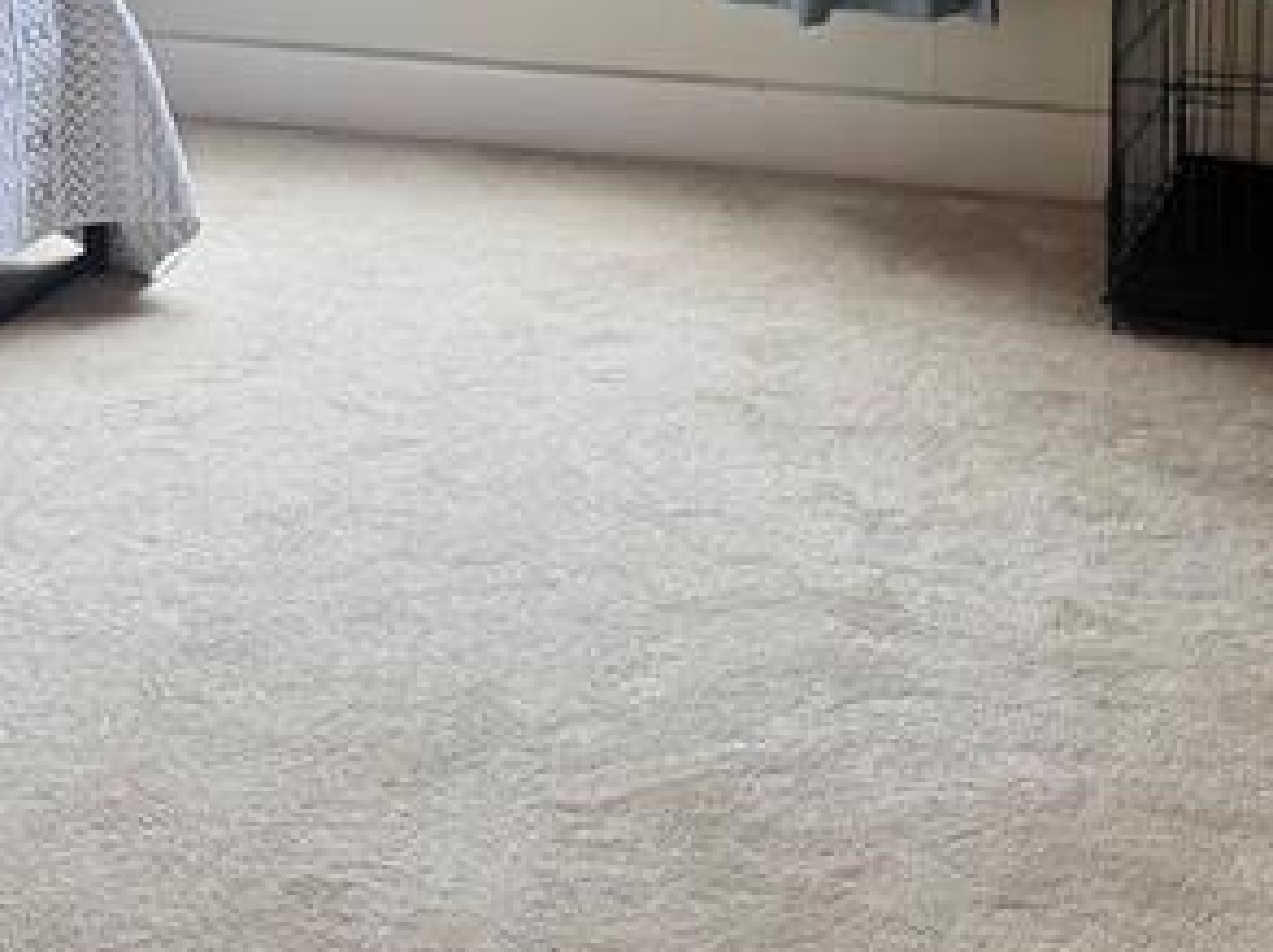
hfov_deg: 23.3
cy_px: -26
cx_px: 556
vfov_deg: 17.1
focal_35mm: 84
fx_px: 3085
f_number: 1.78
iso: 80
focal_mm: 6.76
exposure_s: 1/120
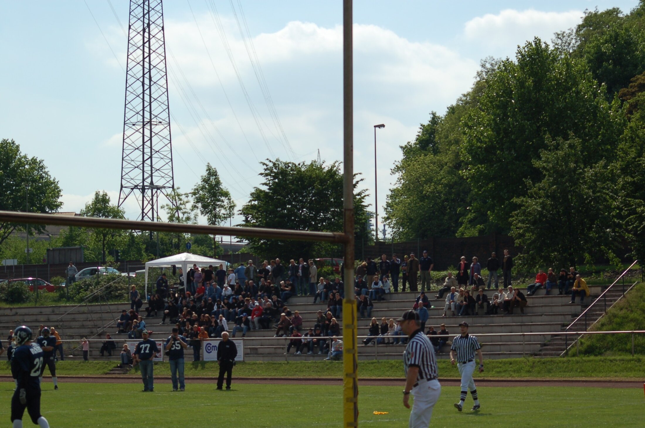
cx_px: 322
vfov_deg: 13.0
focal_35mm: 105
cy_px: 214
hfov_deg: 19.5
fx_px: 1878
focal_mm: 70
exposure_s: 1/1600
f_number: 7.1
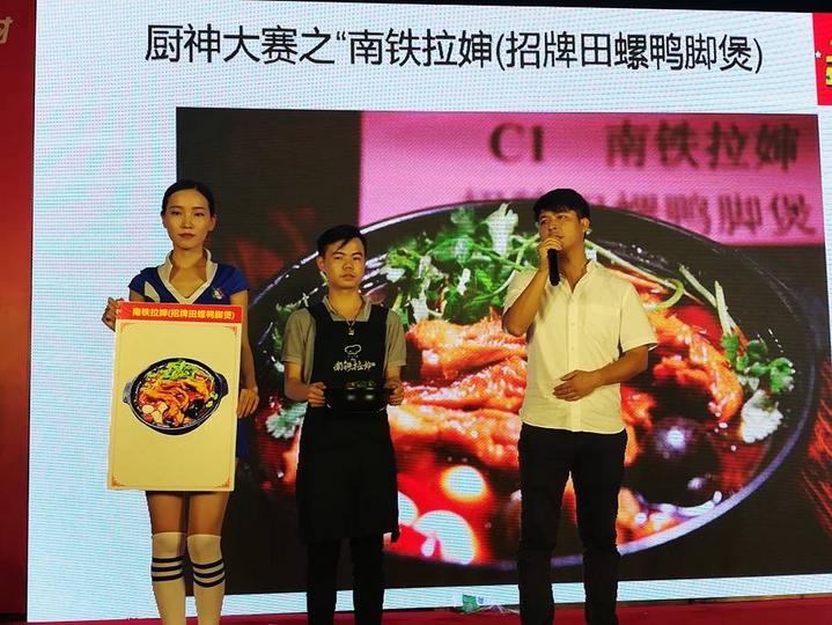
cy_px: 312
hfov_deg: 40.4
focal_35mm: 47
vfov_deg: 30.9
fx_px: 1130
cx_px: 416
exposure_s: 1/135
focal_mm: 3.83
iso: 50
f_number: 2.2
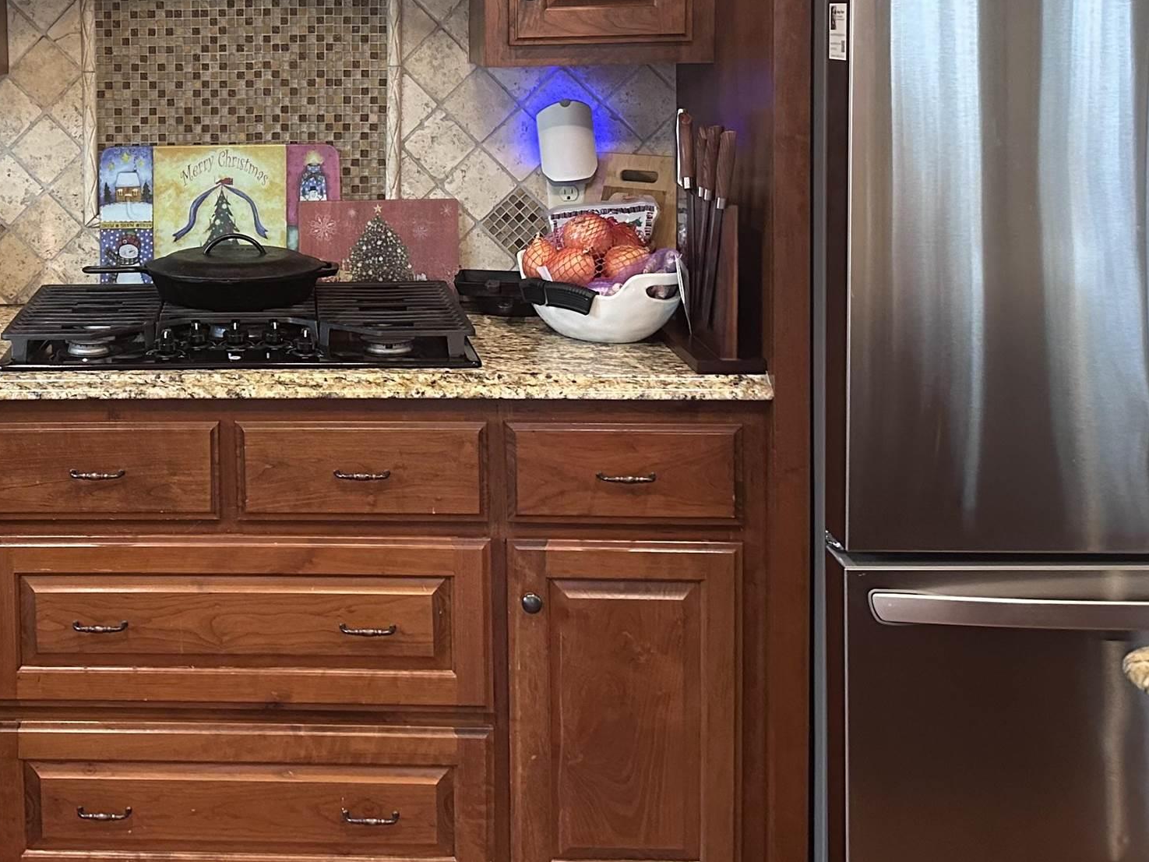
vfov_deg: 28.4
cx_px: 165
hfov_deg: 36.3
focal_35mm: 50
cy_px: 146
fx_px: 1660
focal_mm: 6.86
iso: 500
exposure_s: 1/60
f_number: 1.78
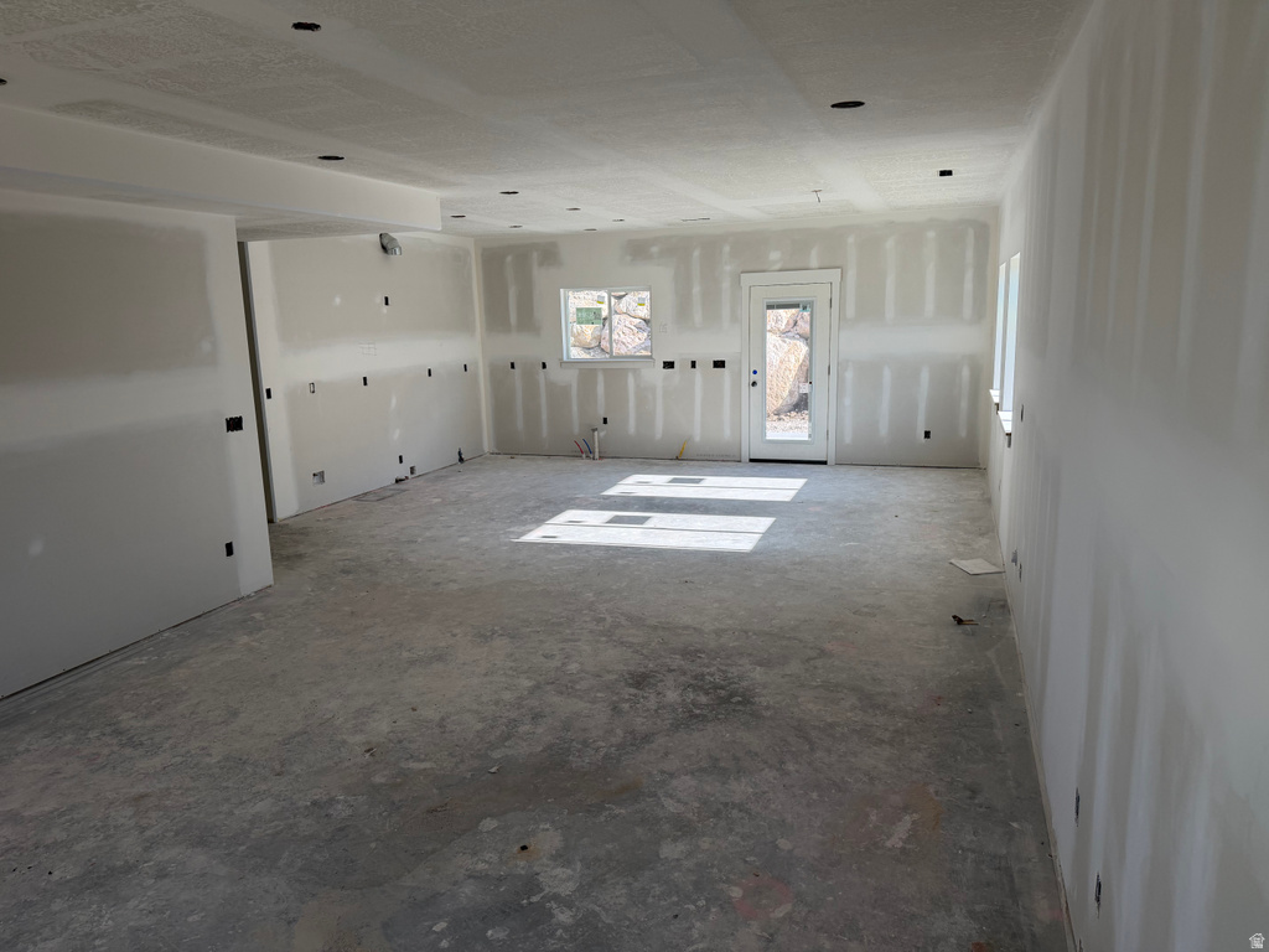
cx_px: 634
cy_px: 476
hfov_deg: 71.6
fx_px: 880
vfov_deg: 56.8
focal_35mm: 24
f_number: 1.78
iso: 100
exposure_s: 1/858
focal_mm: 6.76
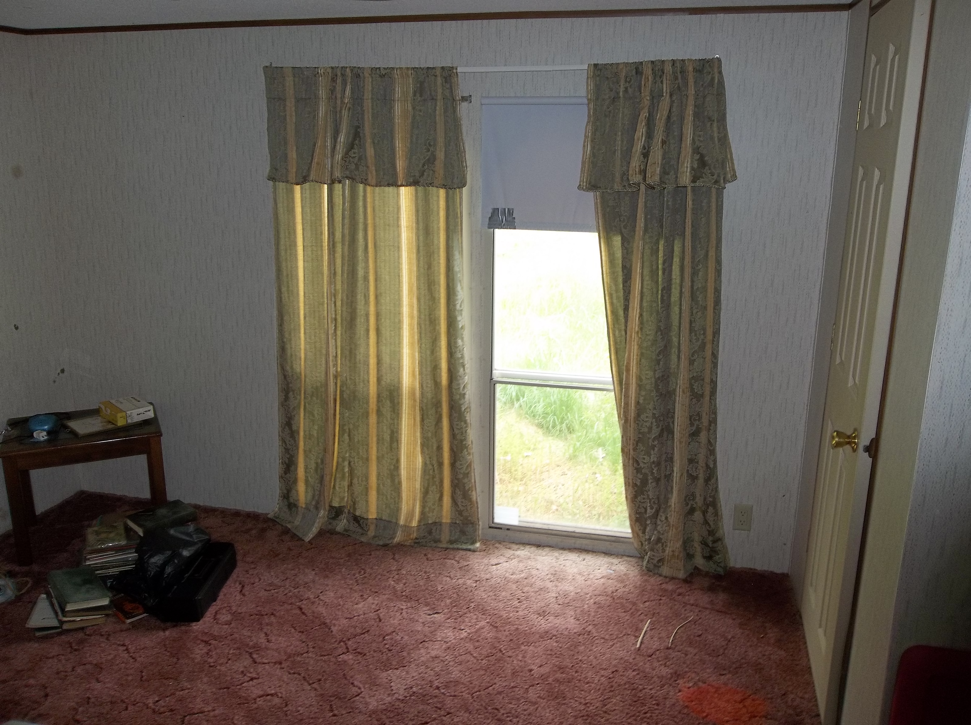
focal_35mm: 27
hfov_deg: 65.4
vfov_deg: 51.2
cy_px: 362
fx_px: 756
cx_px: 486
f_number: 3.5
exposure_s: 1/30
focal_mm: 4.9
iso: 80
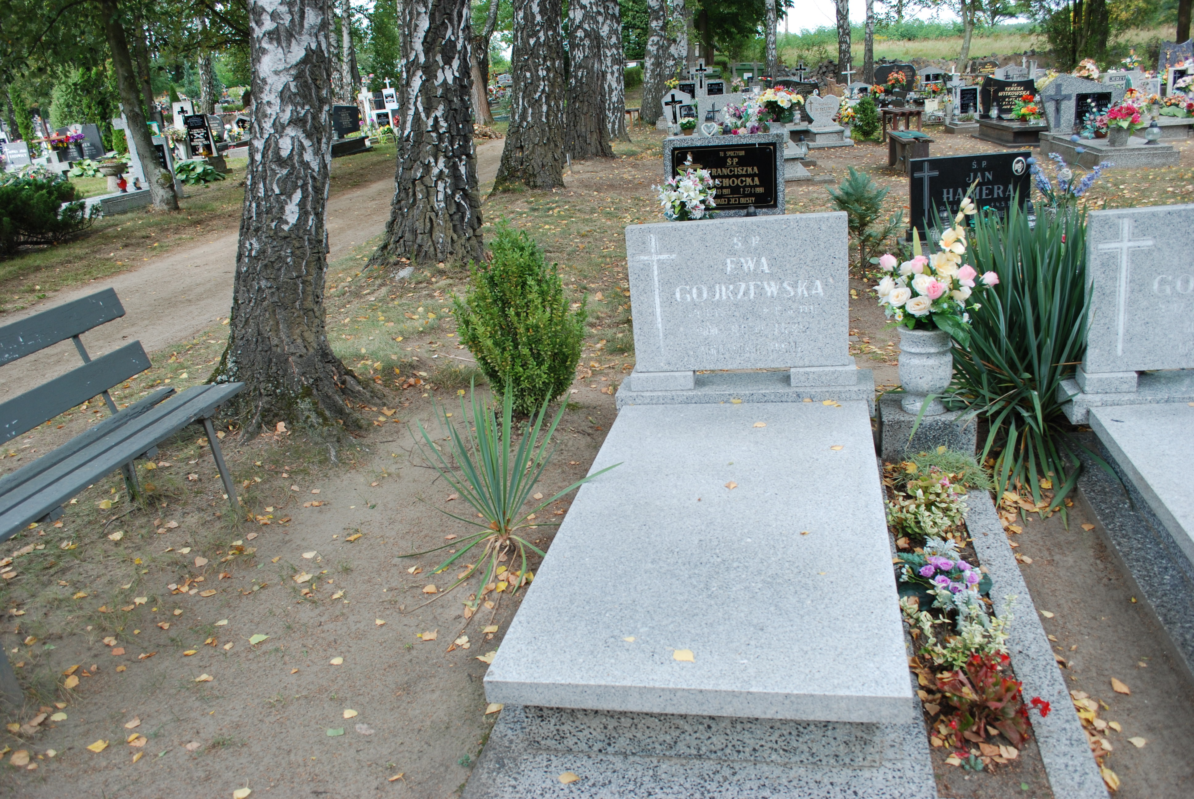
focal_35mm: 27
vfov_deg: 48.0
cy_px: 400
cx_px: 597
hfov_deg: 67.3
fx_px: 897
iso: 160
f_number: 5.6
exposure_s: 1/125
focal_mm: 18
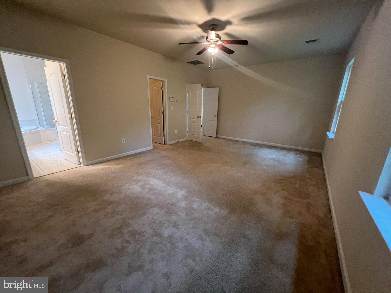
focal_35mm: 13
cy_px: 146
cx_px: 196
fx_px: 147
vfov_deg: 89.9
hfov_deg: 106.2
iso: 500
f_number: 1.8
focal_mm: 1.57
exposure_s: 1/60
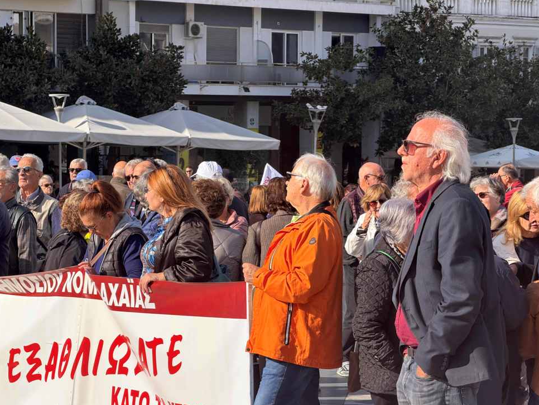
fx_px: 1651
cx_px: 282
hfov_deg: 18.5
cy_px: 202
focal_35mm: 106
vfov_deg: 14.0
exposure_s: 1/631
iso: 40
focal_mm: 16.89
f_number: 2.8
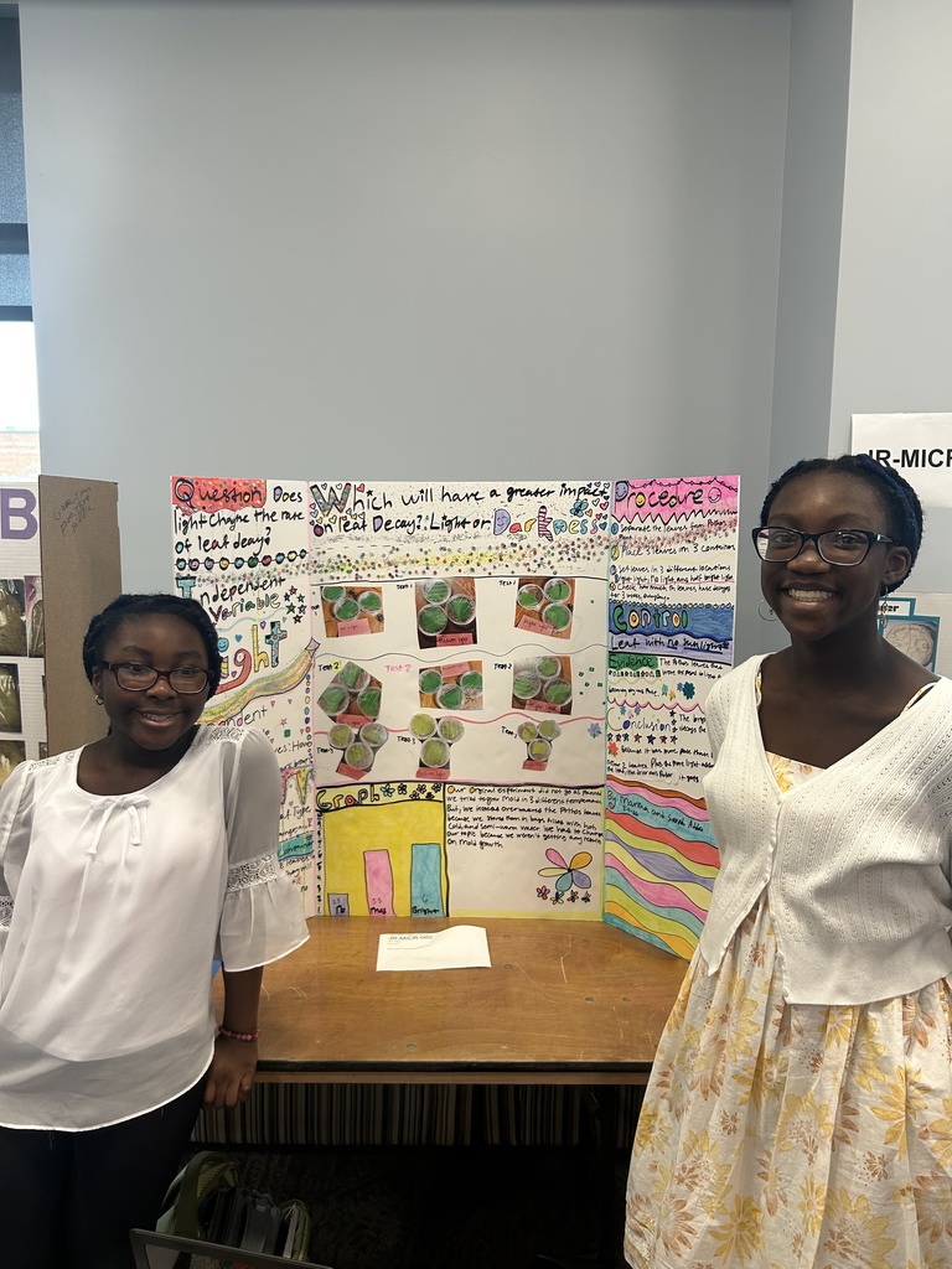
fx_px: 953
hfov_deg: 53.1
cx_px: 476
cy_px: 634
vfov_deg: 67.3
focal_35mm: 26
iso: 125
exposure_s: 1/120
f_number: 1.5
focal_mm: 5.7
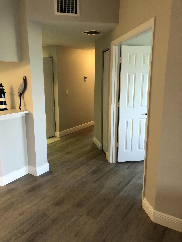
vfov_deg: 63.4
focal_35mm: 28
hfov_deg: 49.7
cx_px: 91
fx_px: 196
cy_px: 121
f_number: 1.8
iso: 50
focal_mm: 4
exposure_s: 1/15
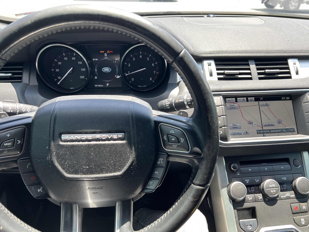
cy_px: 116
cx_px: 154
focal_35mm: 26
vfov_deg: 53.1
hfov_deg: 67.3
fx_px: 232
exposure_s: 1/171
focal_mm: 5.7
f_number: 1.5
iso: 50
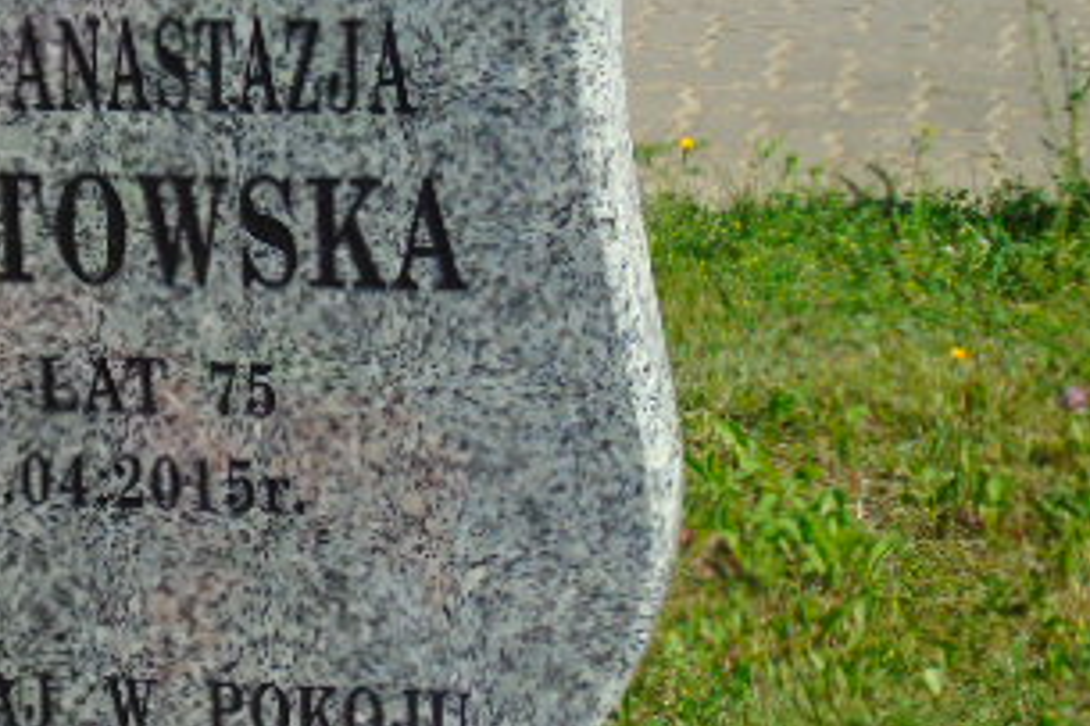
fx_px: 4690
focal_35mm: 155
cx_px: -14
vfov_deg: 8.8
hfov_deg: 13.1
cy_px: 243
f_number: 4.7
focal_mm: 13
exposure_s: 1/500
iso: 80
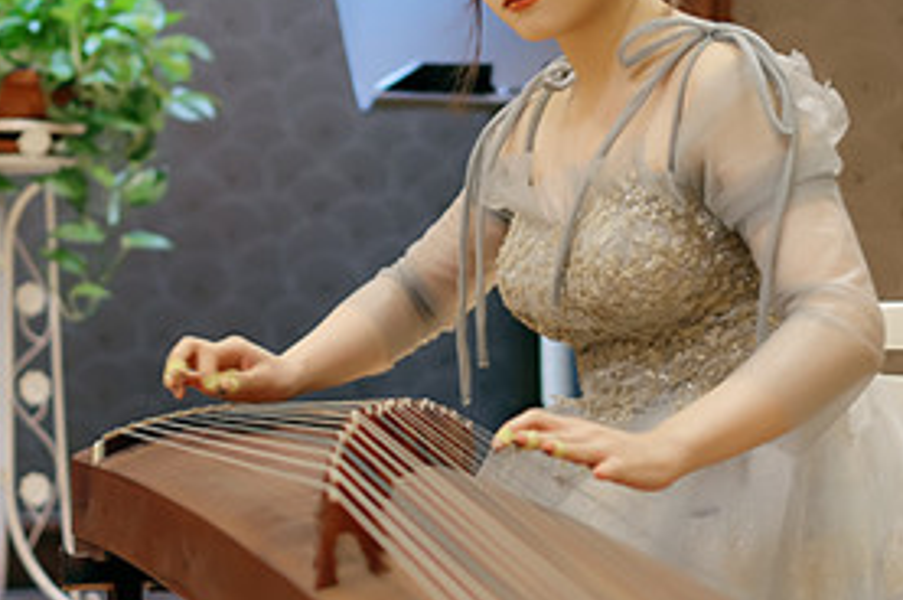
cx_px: 456
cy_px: 289
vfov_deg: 11.9
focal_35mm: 115
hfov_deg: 17.8
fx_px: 2881
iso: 400
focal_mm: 35
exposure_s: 1/75
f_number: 1.4
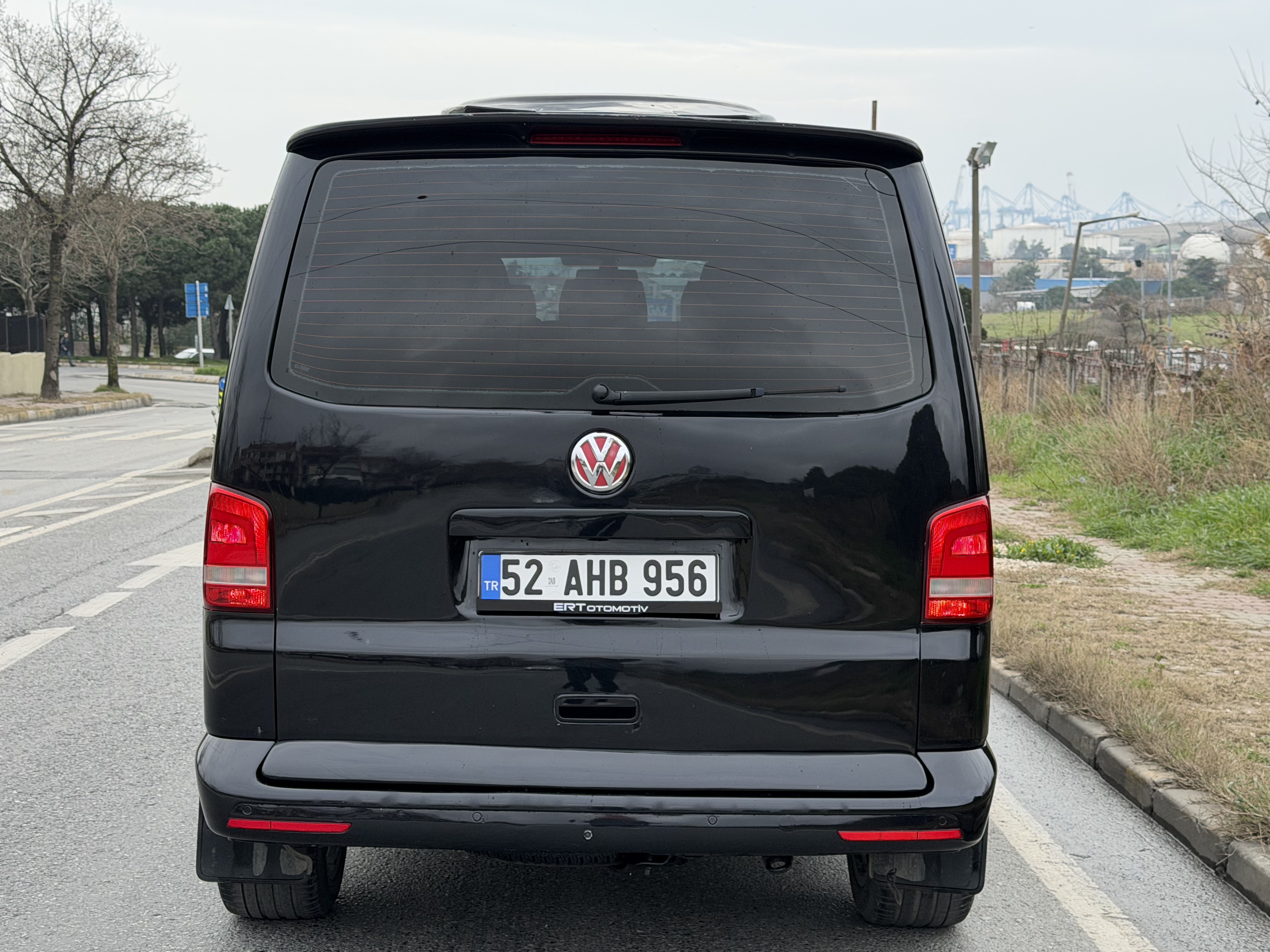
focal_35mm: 55
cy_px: 446
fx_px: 2018
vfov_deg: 26.6
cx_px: 612
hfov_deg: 34.9
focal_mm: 6.76
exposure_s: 1/1575
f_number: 1.78
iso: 64
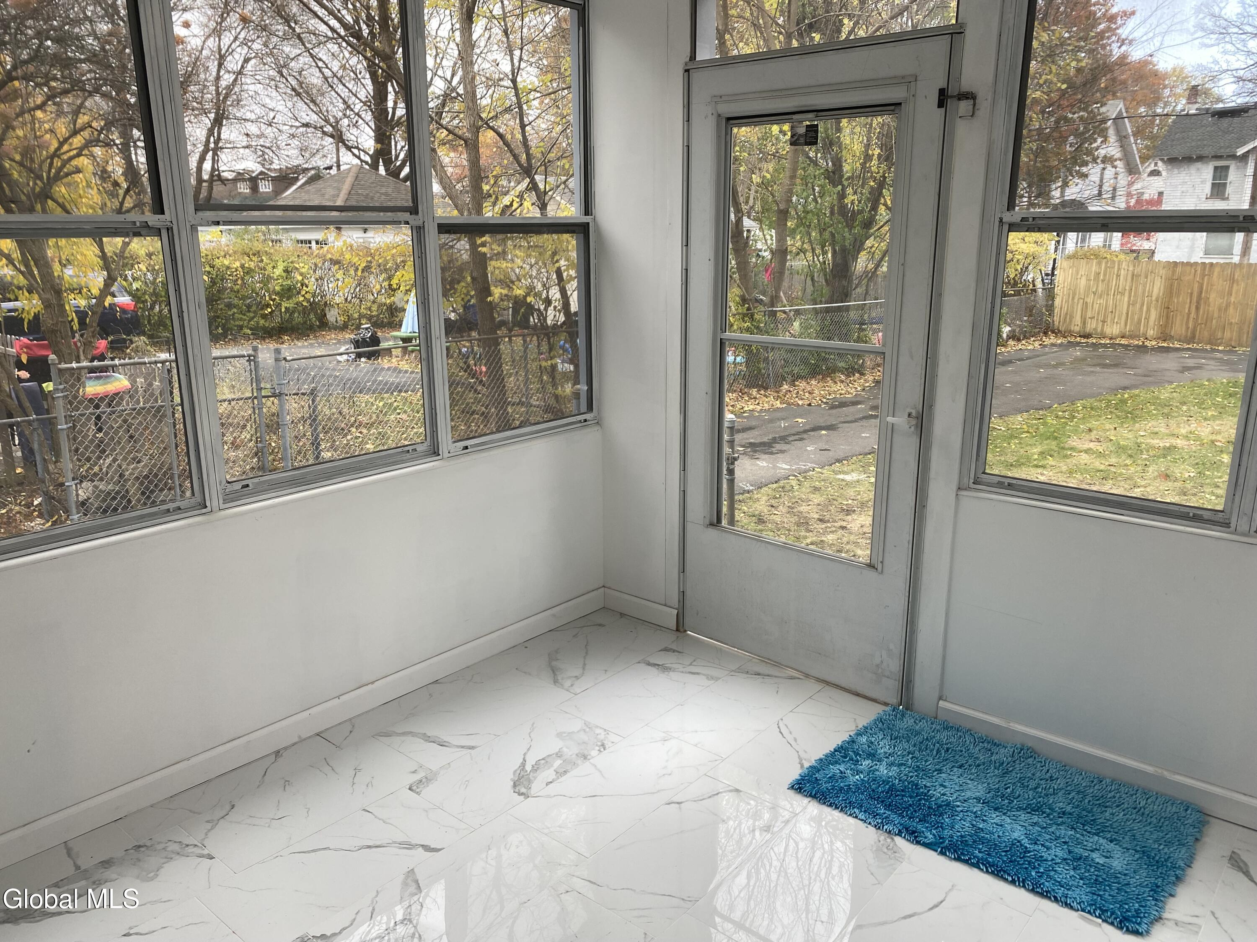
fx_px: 944
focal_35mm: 26
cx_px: 628
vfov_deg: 53.1
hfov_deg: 67.3
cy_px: 471
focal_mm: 4.25
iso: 32
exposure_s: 1/128
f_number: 1.8
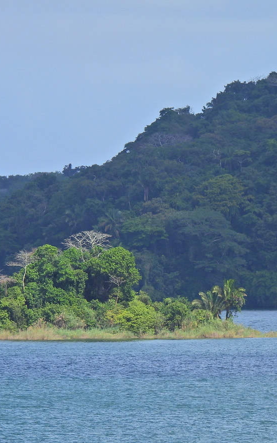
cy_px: 224
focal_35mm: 583
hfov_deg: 2.3
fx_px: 7037
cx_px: 197
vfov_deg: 3.6
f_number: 5
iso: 100
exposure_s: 1/800
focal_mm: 67.8
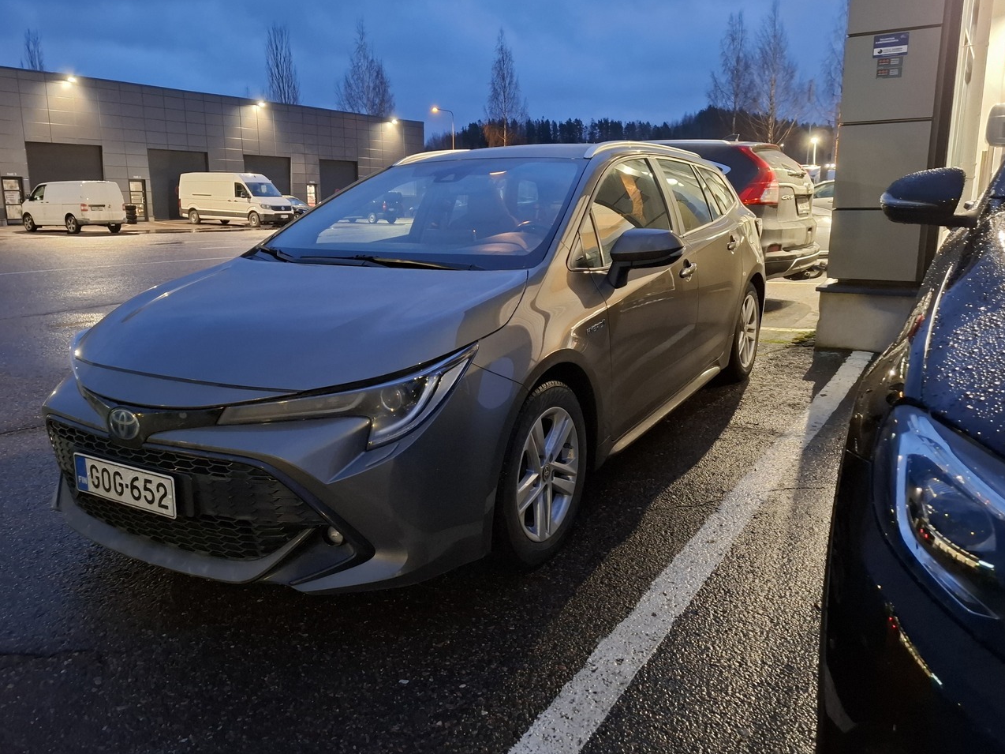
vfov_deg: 53.0
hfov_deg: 67.2
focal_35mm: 26
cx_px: 454
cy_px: 348
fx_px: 755
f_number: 1.8
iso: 800
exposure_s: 1/20
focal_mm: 5.54
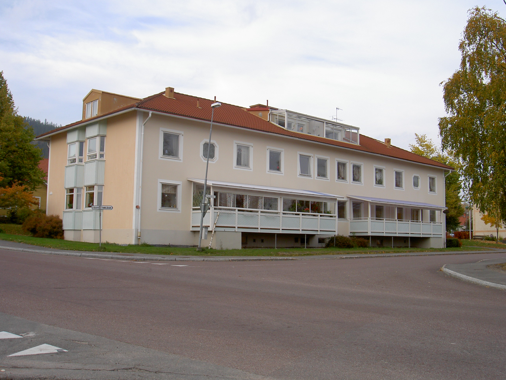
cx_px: 253
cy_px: 190
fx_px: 570
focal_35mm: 39
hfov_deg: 47.9
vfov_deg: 36.8
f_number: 4.7
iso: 100
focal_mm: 8
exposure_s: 1/200
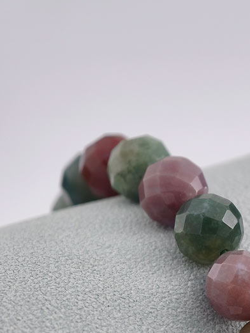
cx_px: 256
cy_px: 300
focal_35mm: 188
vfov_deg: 10.5
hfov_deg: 7.9
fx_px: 1807
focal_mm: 22.48
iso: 125
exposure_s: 1/160
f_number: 2.67
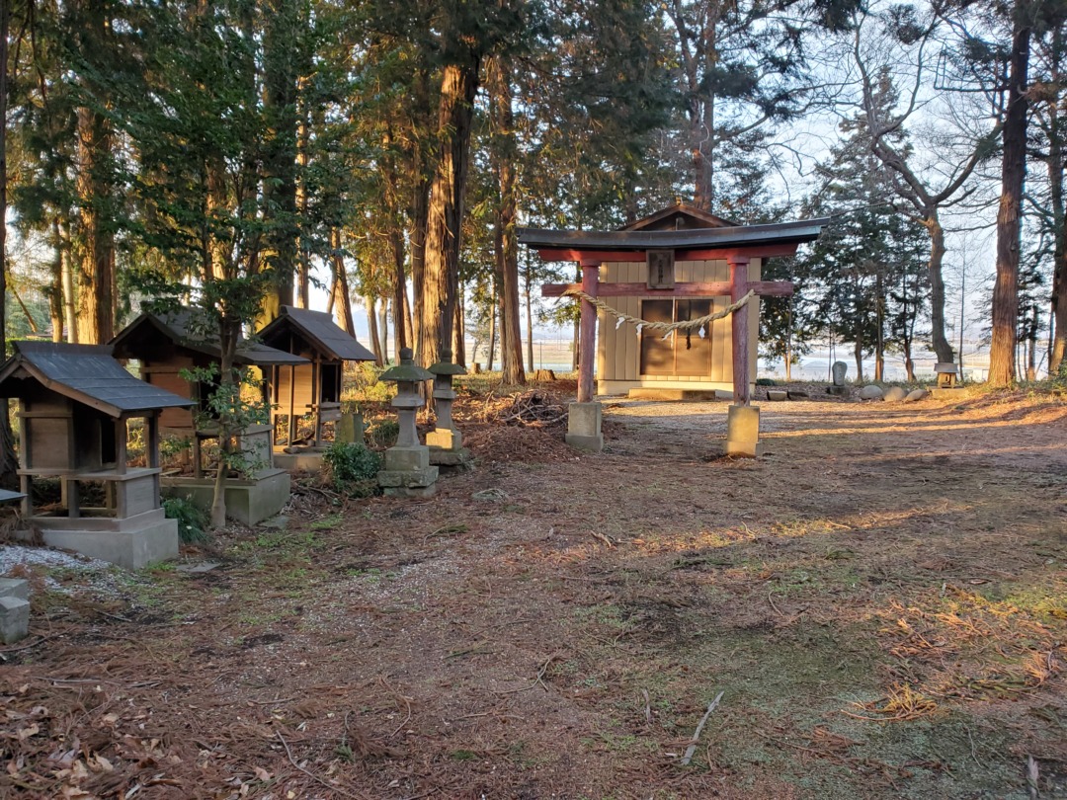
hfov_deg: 67.3
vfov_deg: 53.1
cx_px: 534
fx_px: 801
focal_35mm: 26
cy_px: 400
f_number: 2.4
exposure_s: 1/70
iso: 160
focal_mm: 4.3
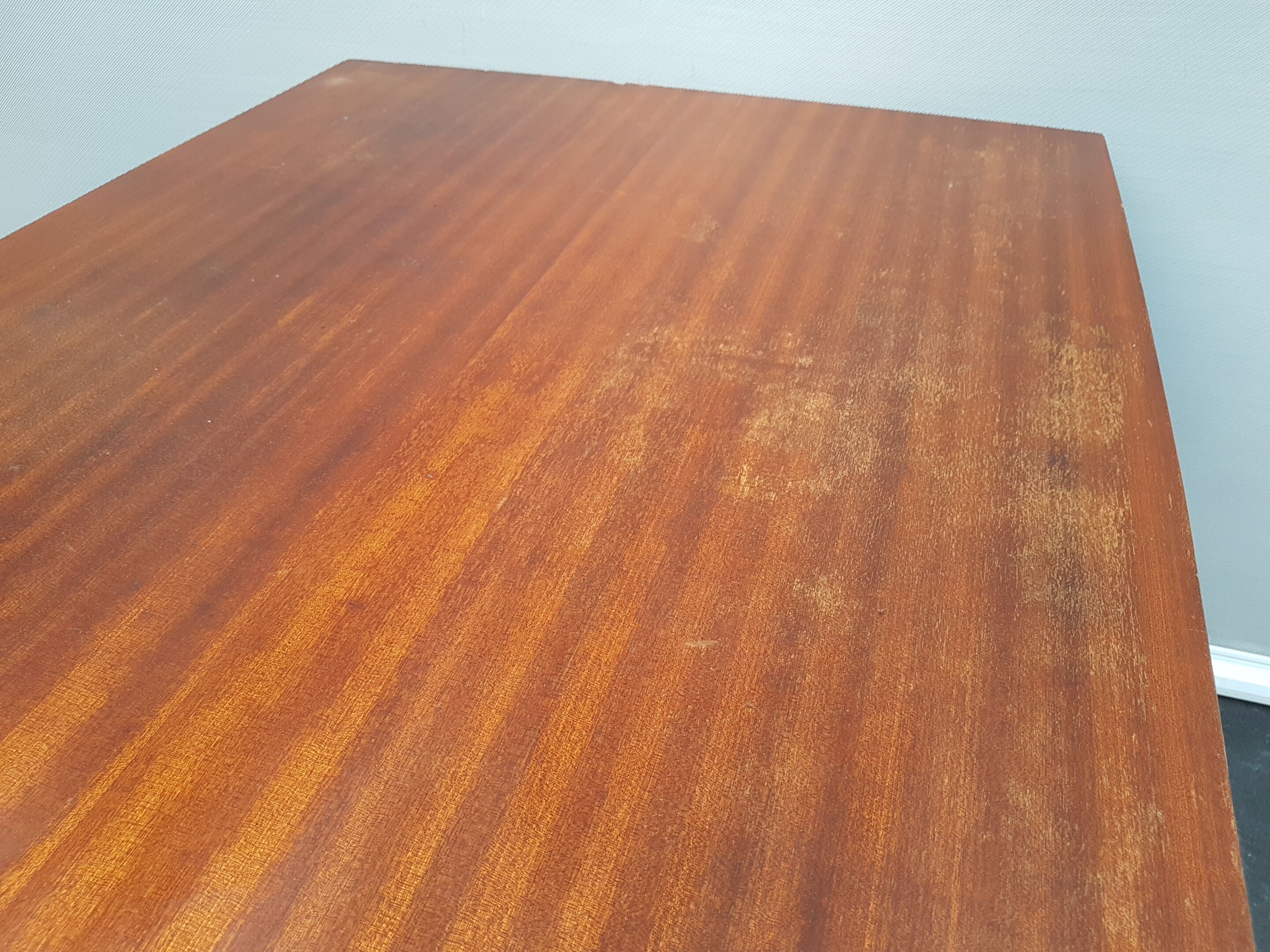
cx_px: 635
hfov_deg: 67.3
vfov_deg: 53.1
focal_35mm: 26
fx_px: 954
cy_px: 476
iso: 80
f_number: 1.7
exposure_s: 1/50
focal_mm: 4.2
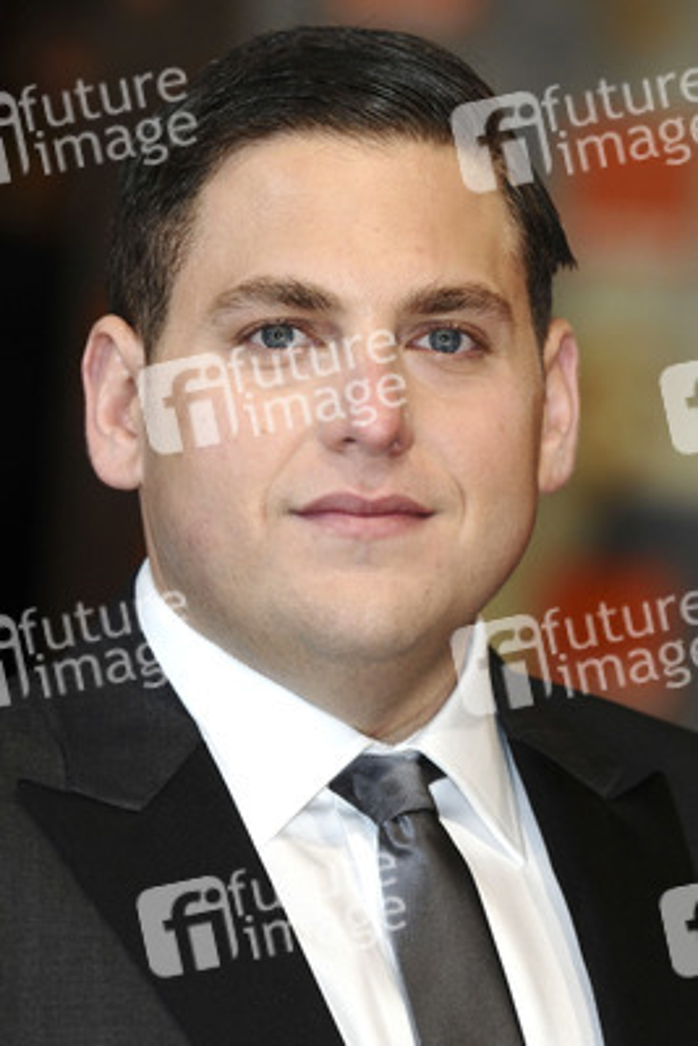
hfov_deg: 5.2
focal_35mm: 262
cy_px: 523
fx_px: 7627
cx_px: 349
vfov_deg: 7.8
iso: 320
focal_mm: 175
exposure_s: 1/200
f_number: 4.5
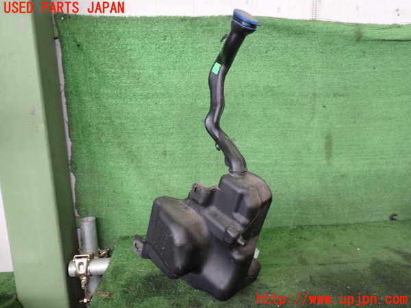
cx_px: 206
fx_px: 356
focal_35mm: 30
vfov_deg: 46.8
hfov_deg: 60.0
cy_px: 154
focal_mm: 5.4
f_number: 2.3
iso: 200
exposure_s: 1/40
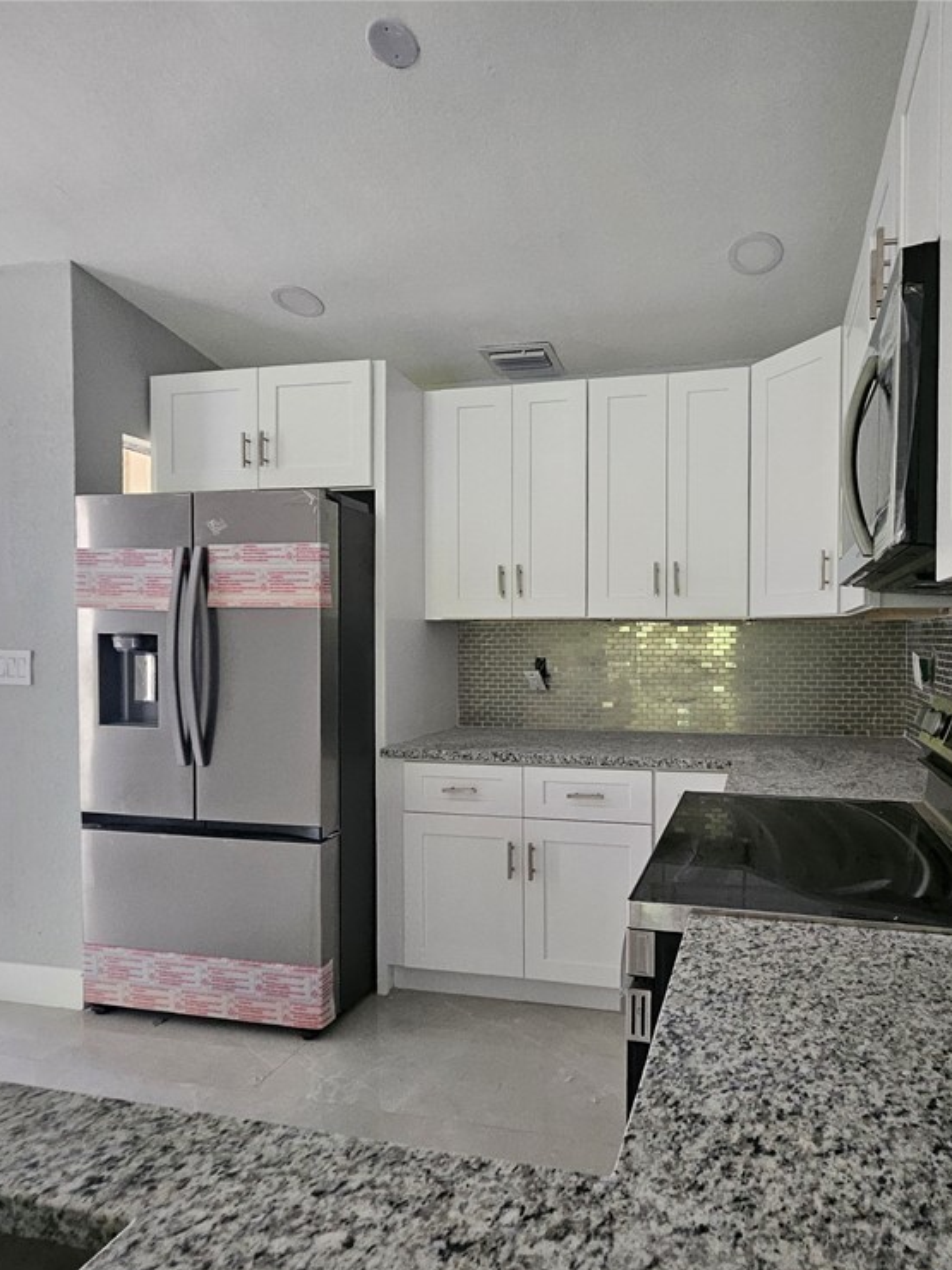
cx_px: 647
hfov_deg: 69.2
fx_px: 660
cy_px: 657
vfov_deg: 87.7
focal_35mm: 18
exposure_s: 1/40
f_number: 2.2
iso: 320
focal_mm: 1.74
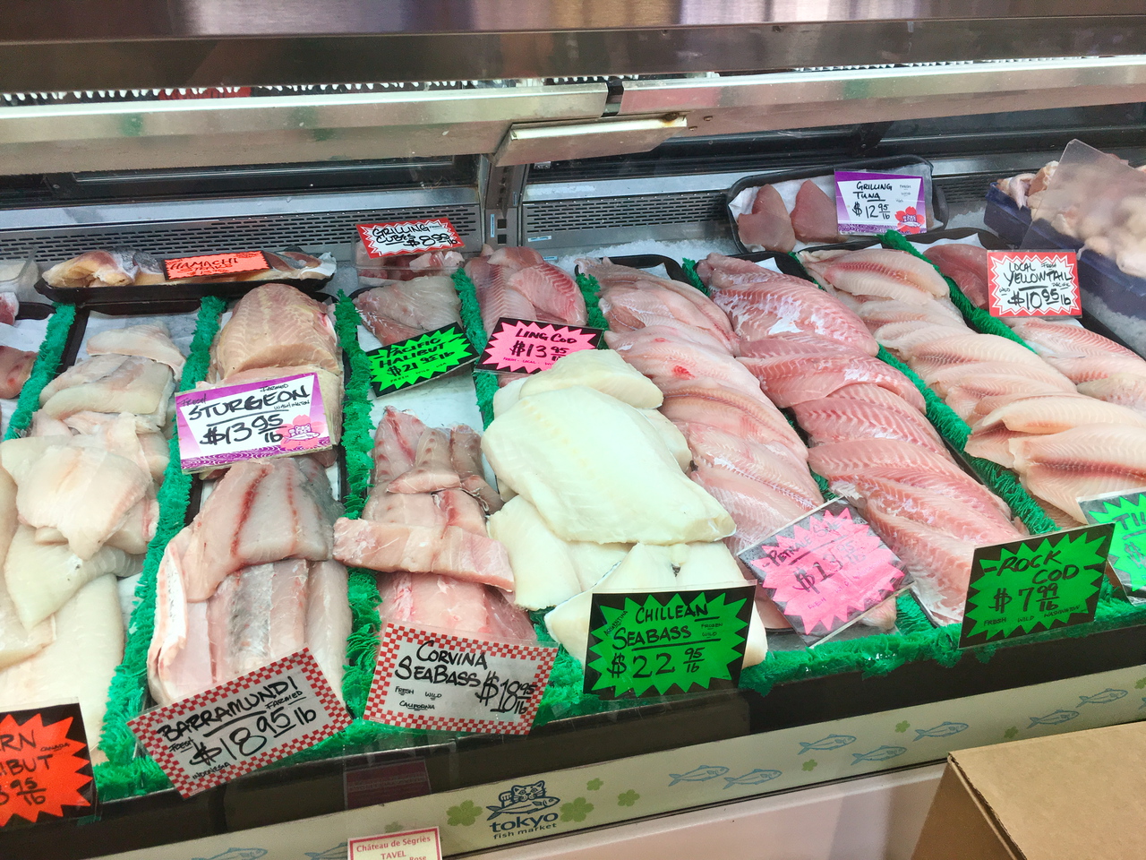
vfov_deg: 48.2
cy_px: 430
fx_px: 960
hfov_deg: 61.7
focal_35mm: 29
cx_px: 573
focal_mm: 4.15
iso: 40
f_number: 2.2
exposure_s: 1/120
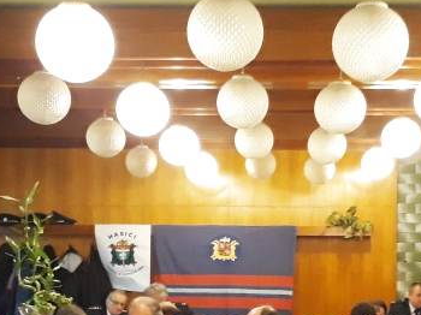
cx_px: 293
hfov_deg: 24.6
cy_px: 313
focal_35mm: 79
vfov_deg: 18.2
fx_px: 960
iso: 320
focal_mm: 3.71
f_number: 1.7
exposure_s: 1/25
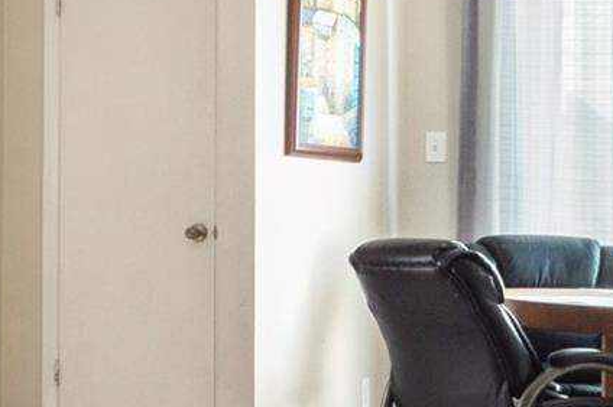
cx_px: -662
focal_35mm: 87
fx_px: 1480
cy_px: 203
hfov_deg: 16.6
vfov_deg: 15.7
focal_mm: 9
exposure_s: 1.3
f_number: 11
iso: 200
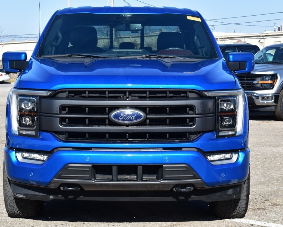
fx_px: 771
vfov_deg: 16.7
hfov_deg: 20.8
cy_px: 115
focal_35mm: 92
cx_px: 127
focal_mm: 52
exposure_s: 1/400
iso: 400
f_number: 11
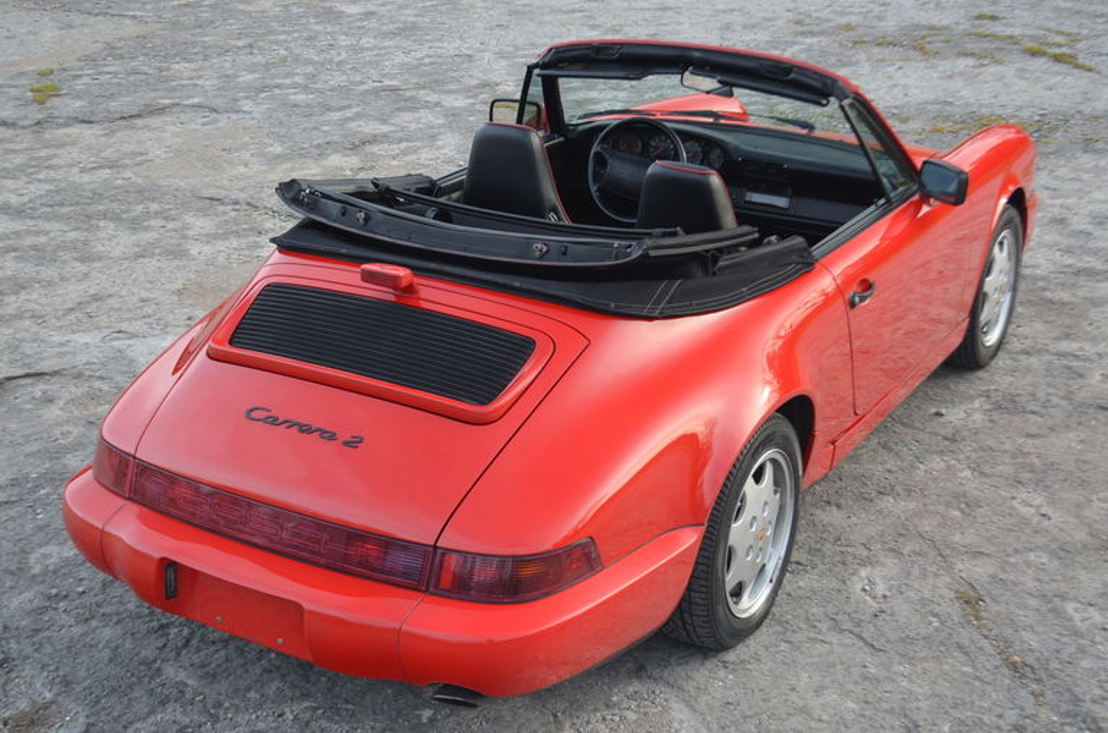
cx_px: 554
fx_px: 1474
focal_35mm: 48
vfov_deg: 27.9
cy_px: 366
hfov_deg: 41.2
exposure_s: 1/125
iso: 400
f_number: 5.6
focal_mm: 32
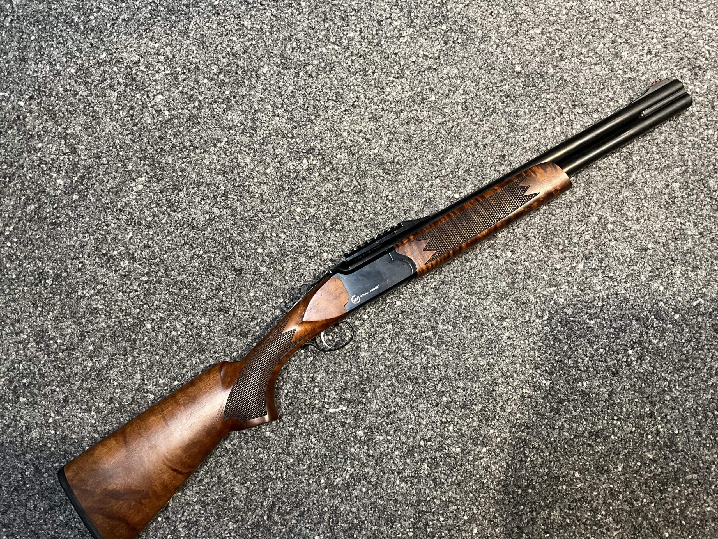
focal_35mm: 29
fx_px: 602
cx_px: 359
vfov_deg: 48.2
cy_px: 270
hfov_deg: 61.7
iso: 64
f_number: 1.8
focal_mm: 3
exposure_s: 1/71
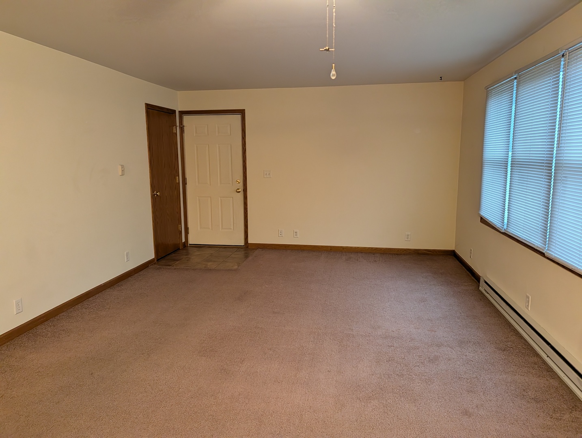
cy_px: 219
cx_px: 291
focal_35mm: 24
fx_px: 404
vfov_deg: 56.9
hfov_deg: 71.5
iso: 1080
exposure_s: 1/120
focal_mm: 6.9
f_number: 1.68
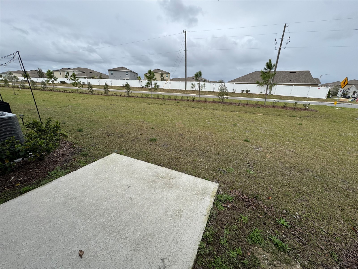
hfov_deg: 102.1
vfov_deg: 85.7
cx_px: 179
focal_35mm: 14
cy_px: 134
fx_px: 145
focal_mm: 2.22
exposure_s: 1/1880
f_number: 2.2
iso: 50
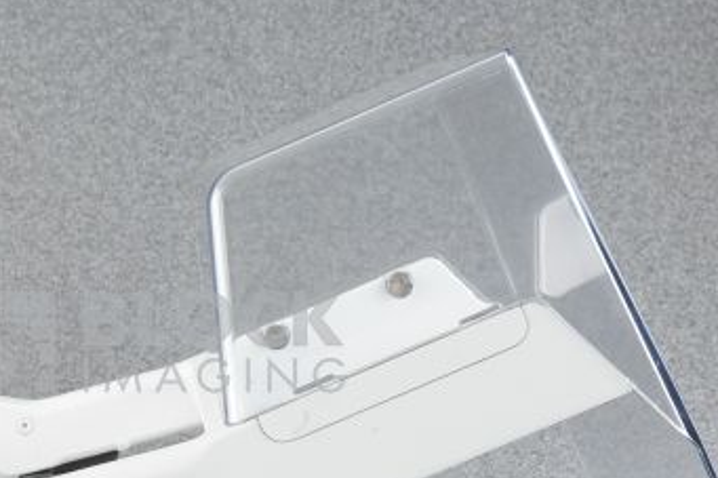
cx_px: 137
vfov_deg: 15.5
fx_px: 1754
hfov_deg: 22.8
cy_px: 342
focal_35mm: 88
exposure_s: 1/125
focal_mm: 50
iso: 1600
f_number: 11
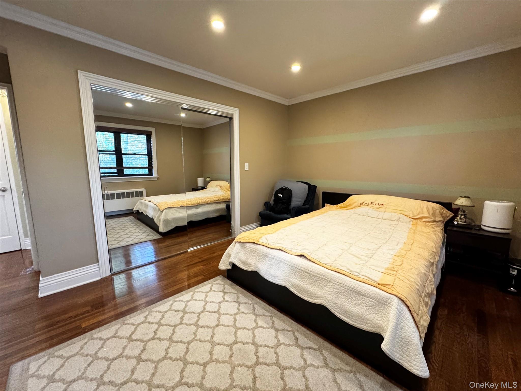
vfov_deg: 85.7
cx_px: 260
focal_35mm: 14
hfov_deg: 102.1
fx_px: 211
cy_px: 196
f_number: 2.2
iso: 500
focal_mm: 2.22
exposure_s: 1/60
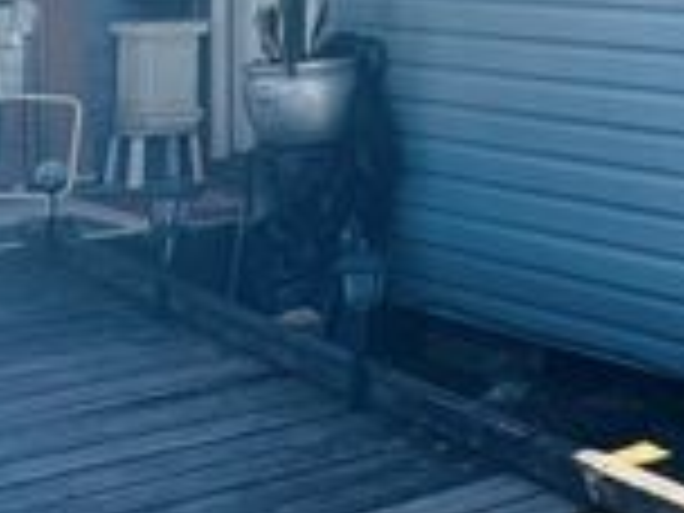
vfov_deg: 15.1
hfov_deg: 18.4
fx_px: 1857
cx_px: 1044
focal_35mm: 94
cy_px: -128
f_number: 1.78
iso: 80
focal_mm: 6.76
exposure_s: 1/1721
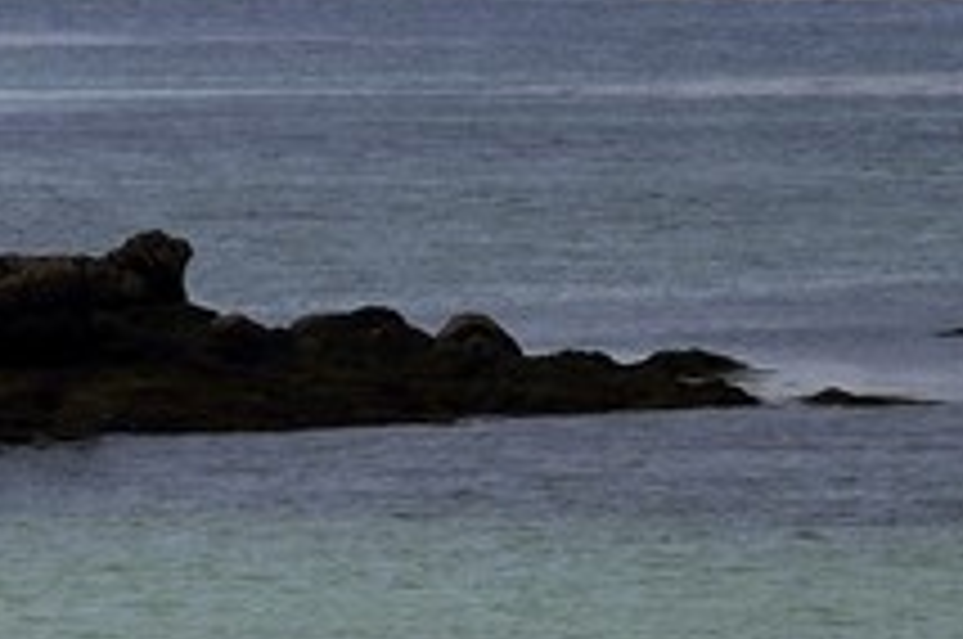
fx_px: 18403
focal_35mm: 689
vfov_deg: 2.0
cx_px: 3375
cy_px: 106
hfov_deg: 2.9
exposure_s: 1/320
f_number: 14
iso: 200
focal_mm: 92
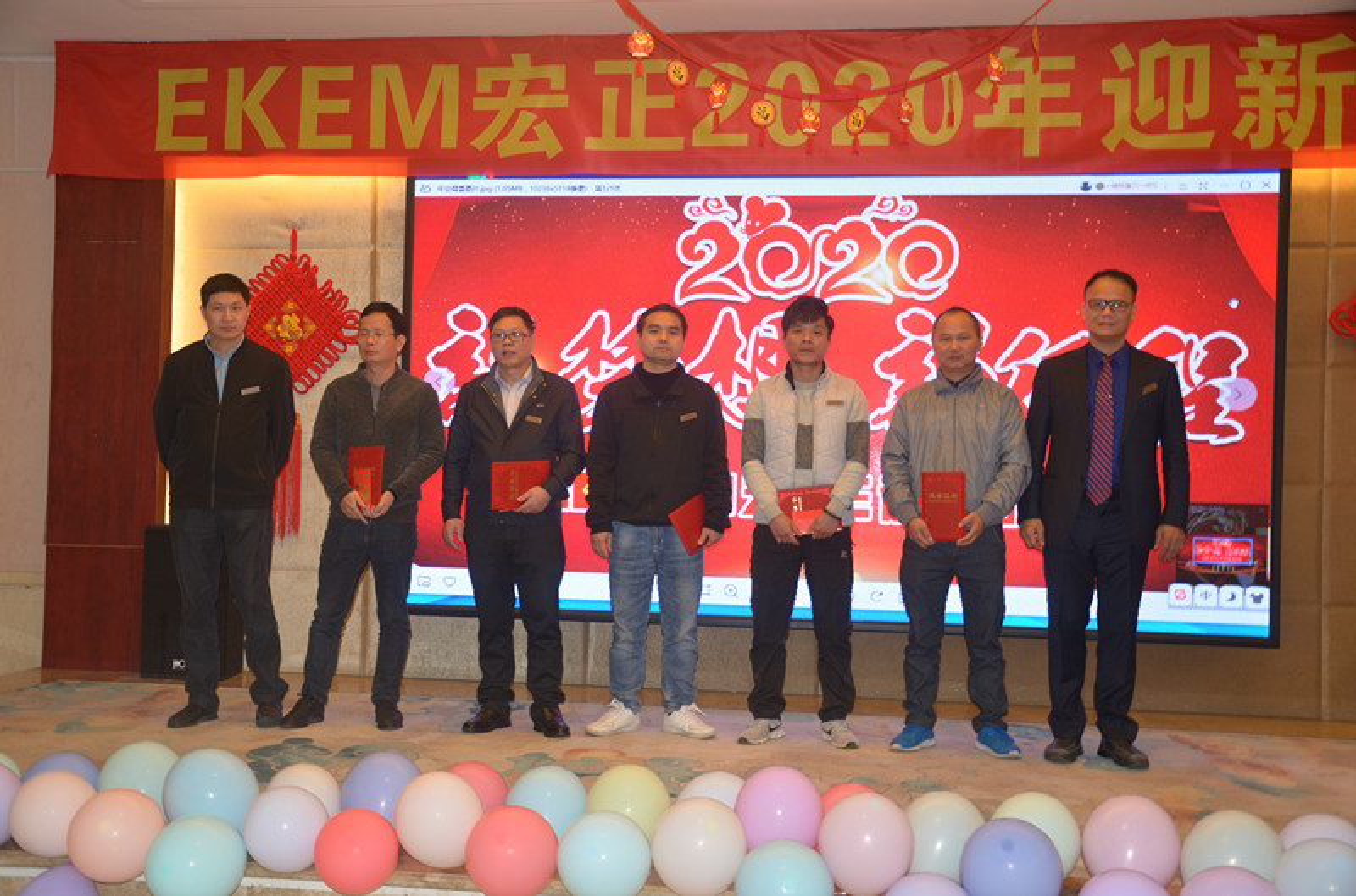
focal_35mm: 39
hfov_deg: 49.7
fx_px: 1465
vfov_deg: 34.0
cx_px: 678
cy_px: 448
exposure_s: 1/30
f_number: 4
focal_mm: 26
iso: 320
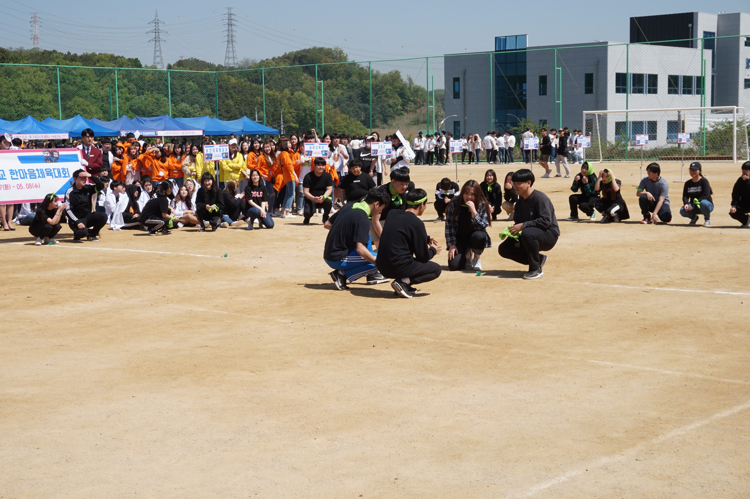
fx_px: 1062
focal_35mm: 51
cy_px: 250
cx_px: 375
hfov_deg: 38.9
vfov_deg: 26.5
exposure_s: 1/320
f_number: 13
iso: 200
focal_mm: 34
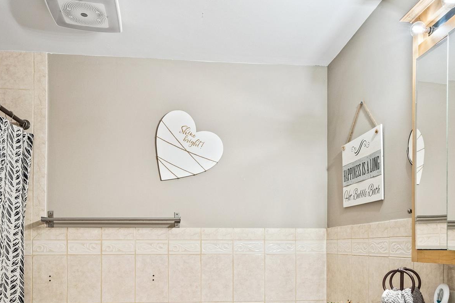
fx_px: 417
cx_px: 224
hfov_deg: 57.2
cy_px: 256
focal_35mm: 33
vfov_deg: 38.0
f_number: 5.6
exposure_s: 1/10
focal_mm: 19
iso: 1000
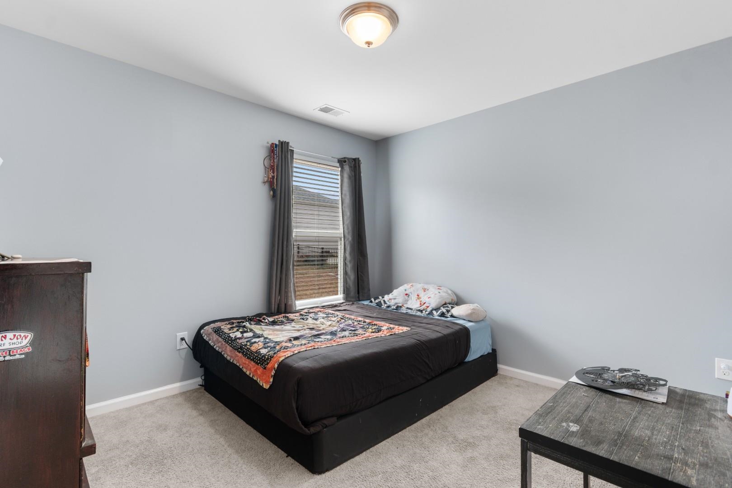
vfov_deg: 73.7
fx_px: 325
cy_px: 244
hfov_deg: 96.7
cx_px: 366
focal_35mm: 16
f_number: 4.8
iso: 100
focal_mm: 11
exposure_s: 1/3
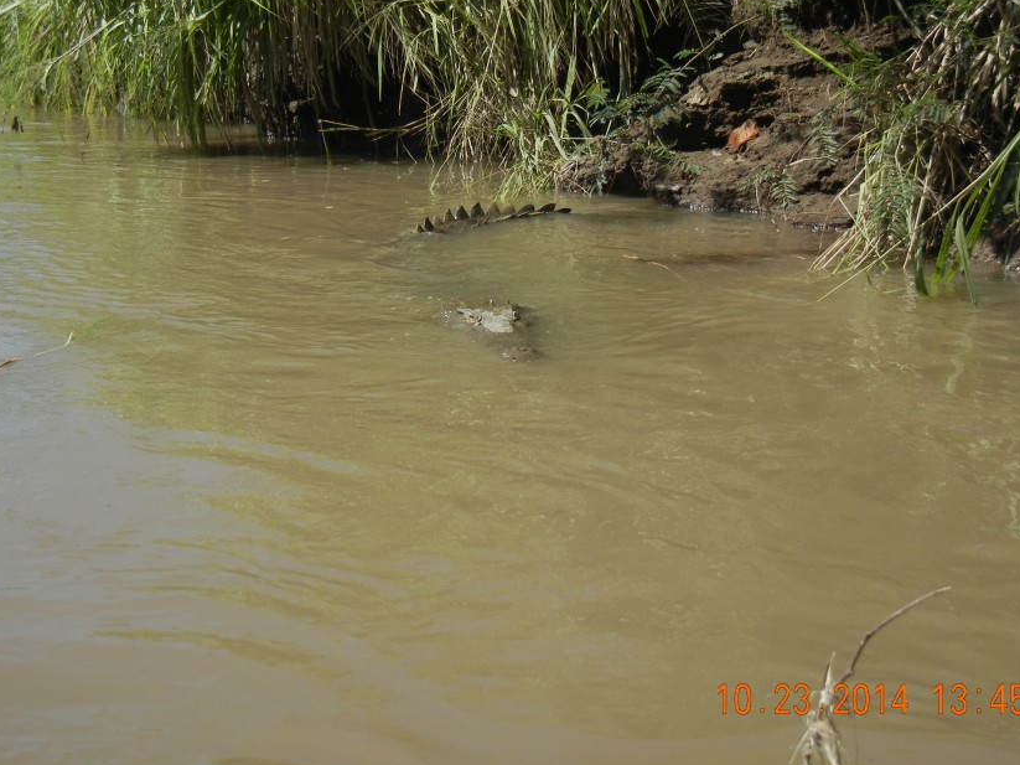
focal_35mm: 56
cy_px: 322
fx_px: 1650
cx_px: 470
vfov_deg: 26.1
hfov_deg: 34.3
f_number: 7.6
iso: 160
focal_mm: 8.1
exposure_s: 1/342
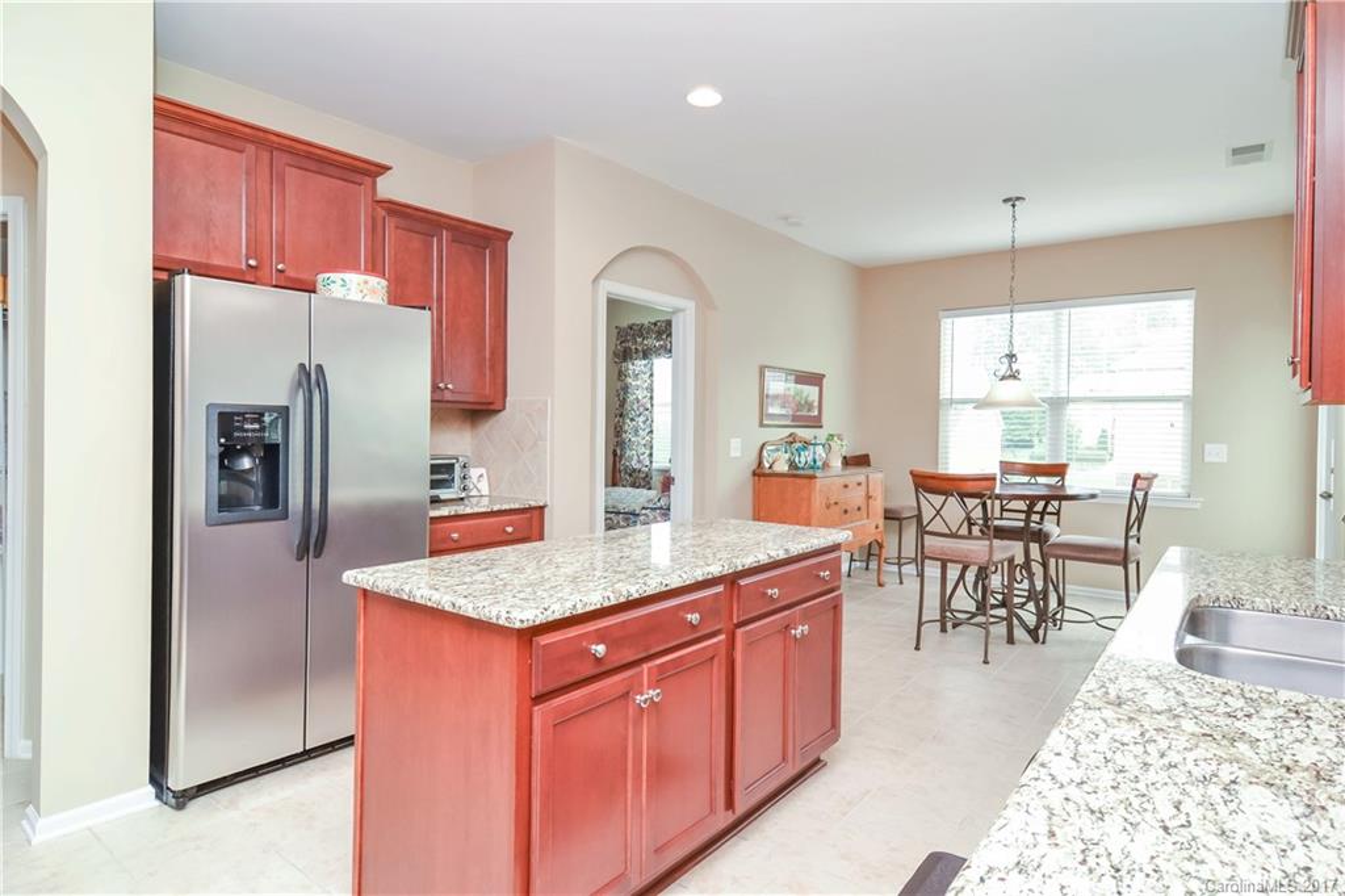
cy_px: 448
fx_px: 672
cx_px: 672
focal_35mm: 18
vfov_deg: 67.3
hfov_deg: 90.0
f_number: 5.6
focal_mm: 12
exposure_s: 1/60
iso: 400
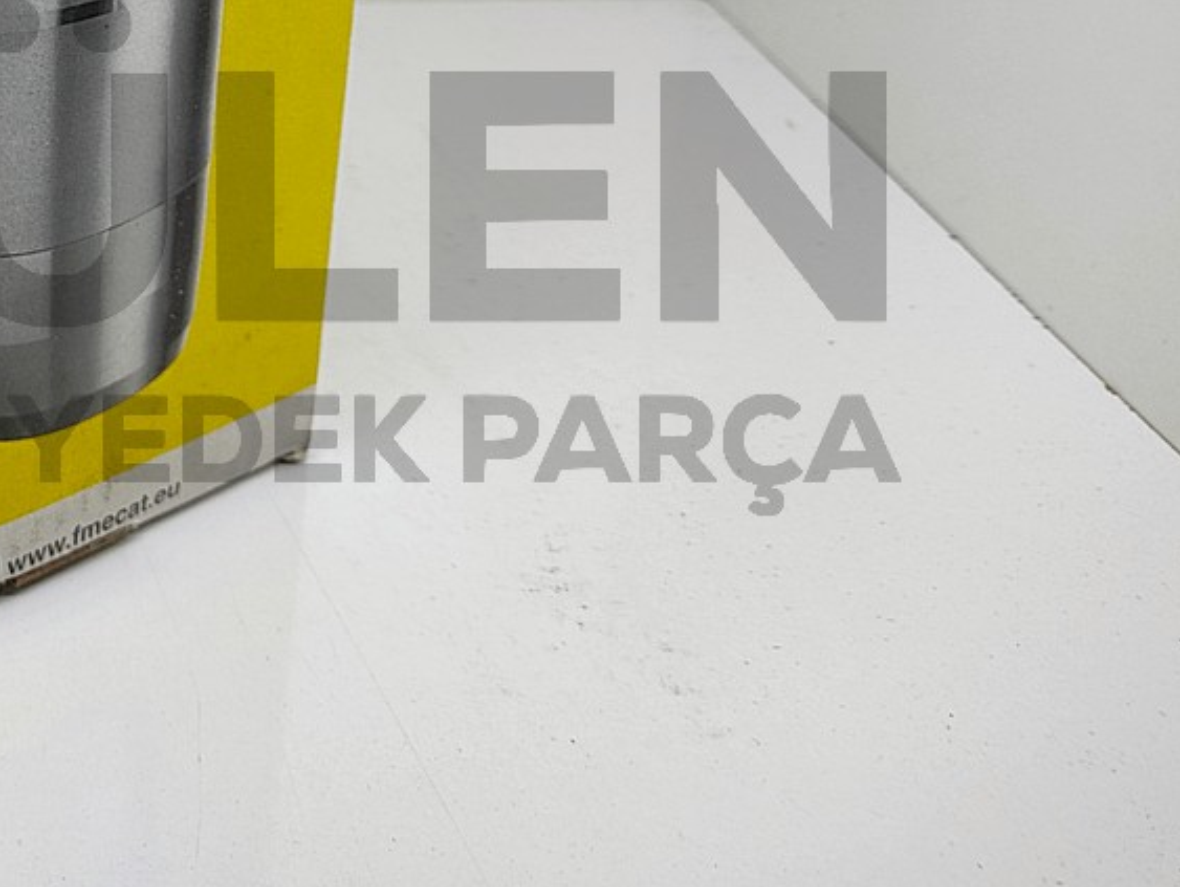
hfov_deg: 28.7
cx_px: -166
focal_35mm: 60
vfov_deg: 23.0
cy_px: -87
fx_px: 2047
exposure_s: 1/100
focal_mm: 4.74
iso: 109
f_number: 1.79
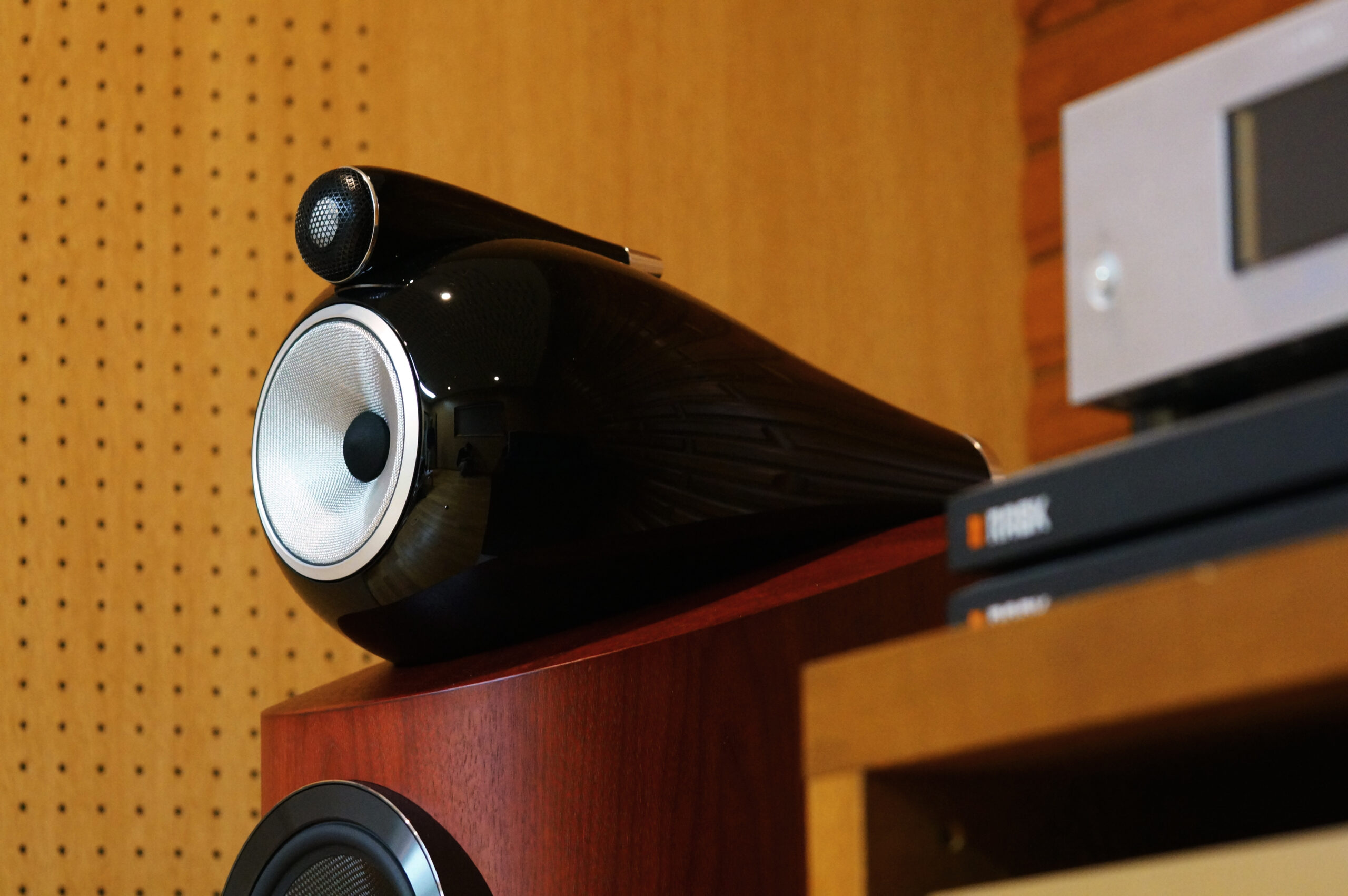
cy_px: 448
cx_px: 674
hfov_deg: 15.2
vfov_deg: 10.1
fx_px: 5049
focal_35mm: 135
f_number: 3.2
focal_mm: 90
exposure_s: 1/80
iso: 3200
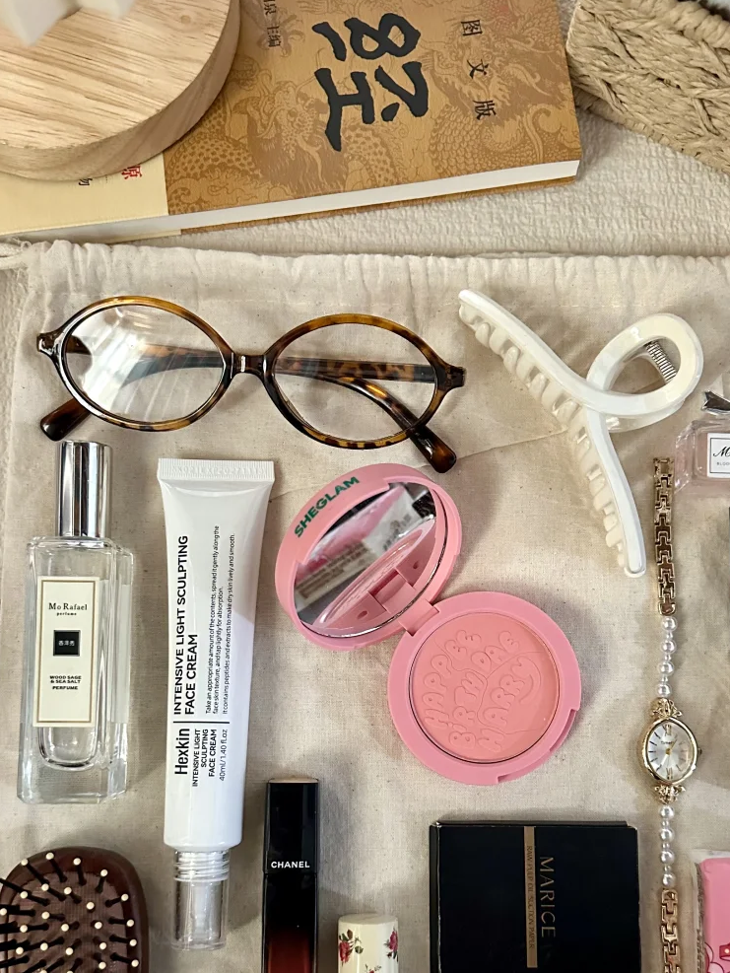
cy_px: 622
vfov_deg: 51.9
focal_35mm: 35
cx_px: 402
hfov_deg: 40.7
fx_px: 983
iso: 1000
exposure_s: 1/46
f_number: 1.78
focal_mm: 6.86
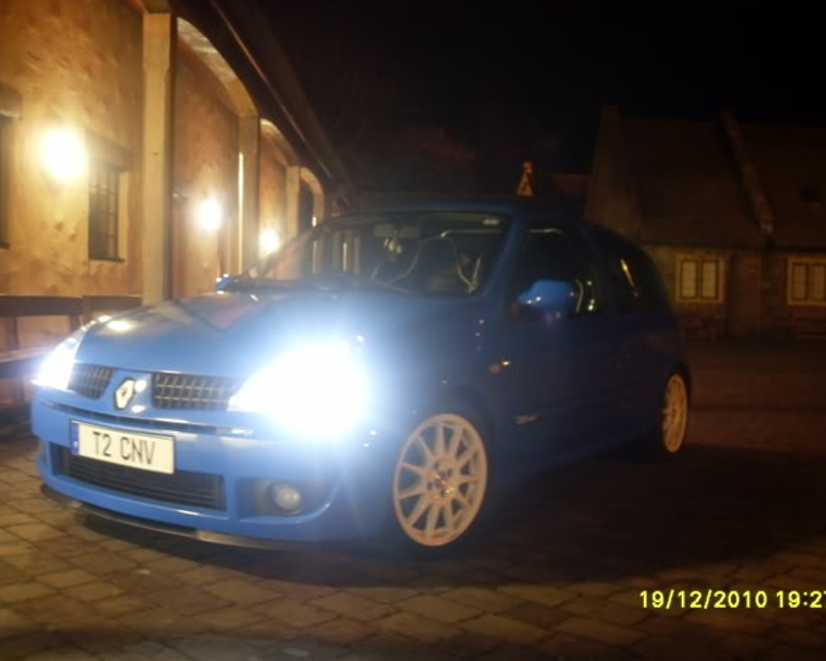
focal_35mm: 36
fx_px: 880
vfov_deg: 41.2
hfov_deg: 50.2
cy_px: 329
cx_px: 441
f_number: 2.8
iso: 200
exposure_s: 1
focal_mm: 6.3
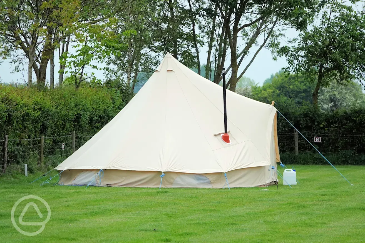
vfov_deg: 4.4
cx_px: 182
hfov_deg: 6.6
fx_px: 3142
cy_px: 122
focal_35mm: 310
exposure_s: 1/250
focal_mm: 113.69
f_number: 4
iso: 100
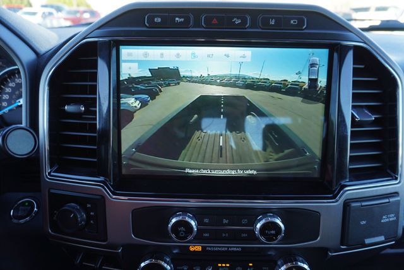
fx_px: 270
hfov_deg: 73.7
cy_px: 135
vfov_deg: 53.2
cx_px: 202
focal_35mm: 24
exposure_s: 1/60
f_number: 4
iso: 100
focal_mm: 16
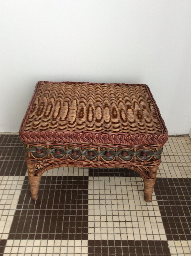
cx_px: 96
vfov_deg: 56.9
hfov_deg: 44.1
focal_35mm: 32
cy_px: 128
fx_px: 236
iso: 40
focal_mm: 3.3
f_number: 2.4
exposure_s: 1/25
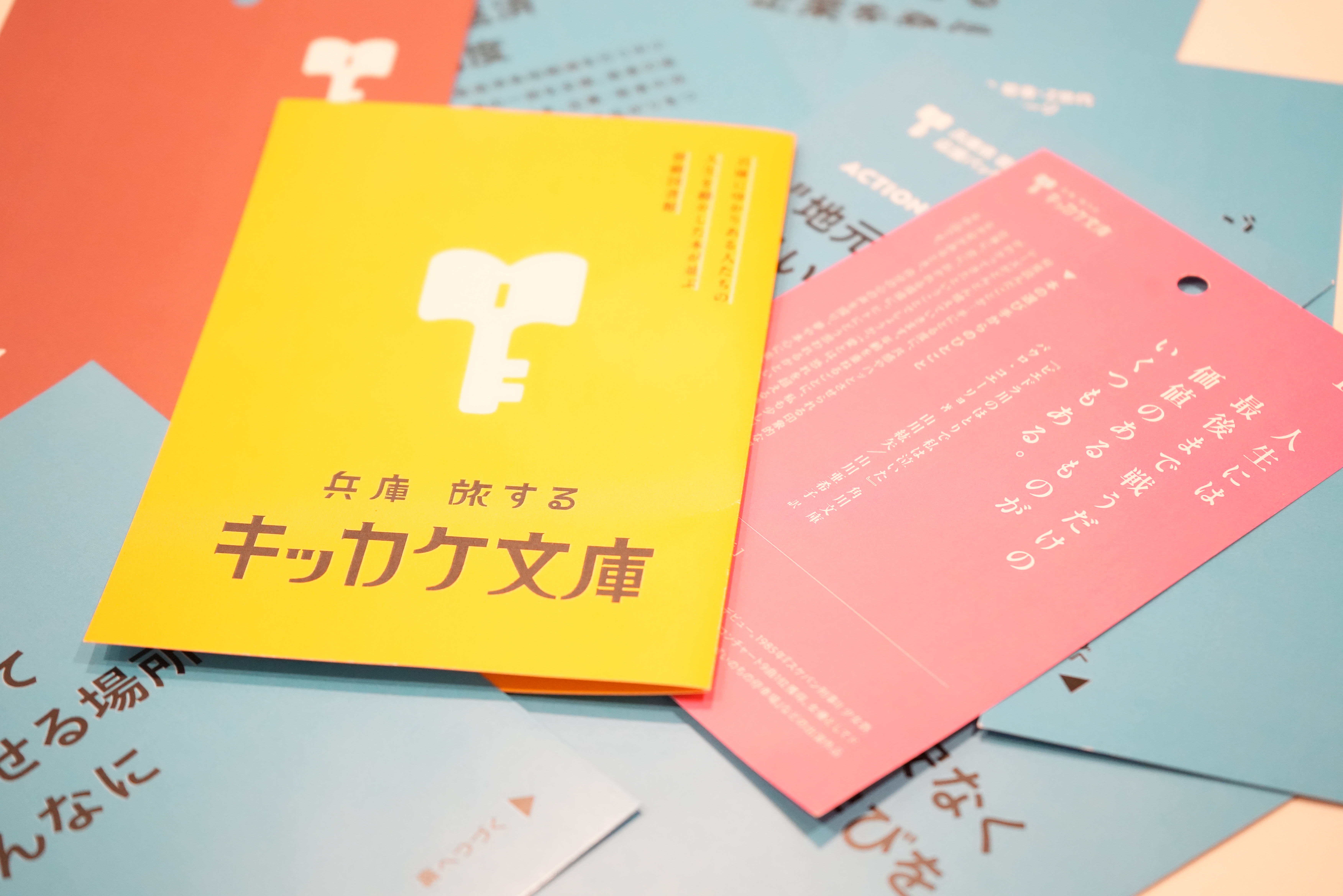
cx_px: 672
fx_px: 2611
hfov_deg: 28.8
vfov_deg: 19.5
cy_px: 448
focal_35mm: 70
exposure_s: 1/80
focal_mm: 70
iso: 6400
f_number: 5.6
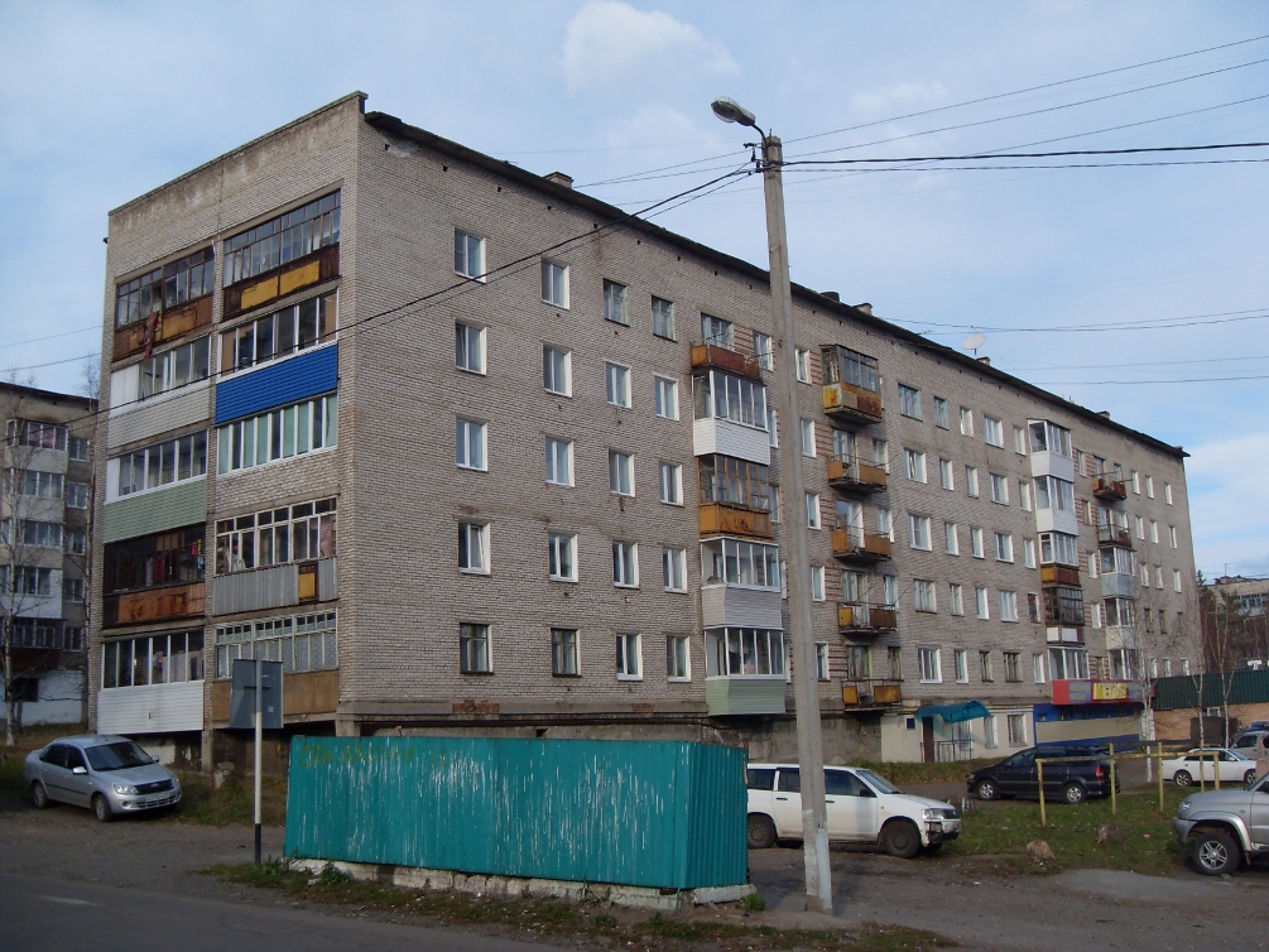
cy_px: 476
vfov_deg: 38.7
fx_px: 1357
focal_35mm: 37
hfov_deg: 50.1
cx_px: 634
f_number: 7
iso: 80
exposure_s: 1/180
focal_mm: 6.3
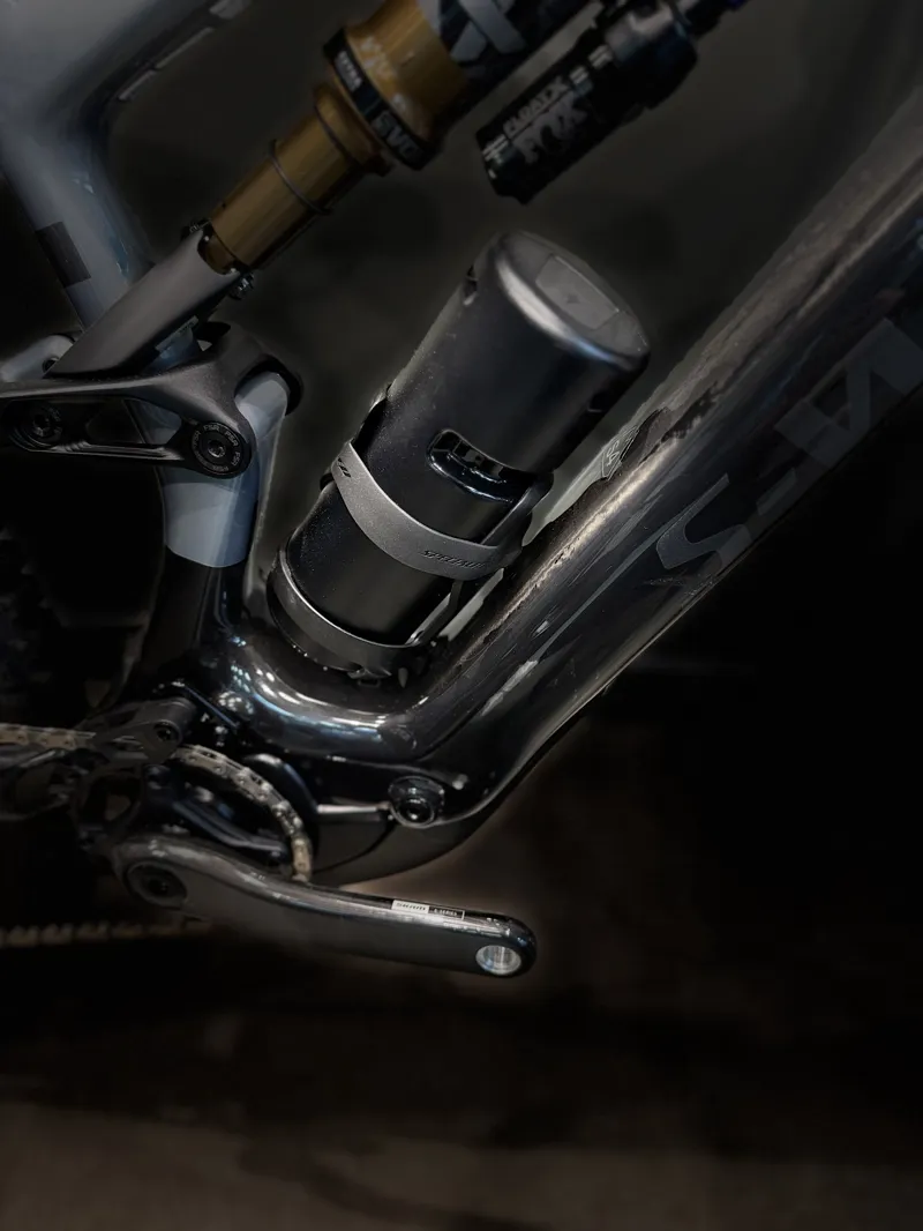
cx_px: 462
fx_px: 853
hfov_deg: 56.8
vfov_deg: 71.6
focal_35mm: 24
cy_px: 616
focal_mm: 6.76
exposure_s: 1/50
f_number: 1.78
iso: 125
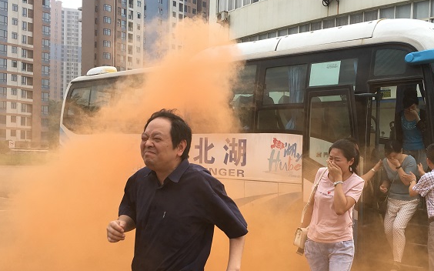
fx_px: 520
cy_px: 184
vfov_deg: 29.0
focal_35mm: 44
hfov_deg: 45.2
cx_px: 244
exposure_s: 1/493
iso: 25
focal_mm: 4.15
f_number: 2.2
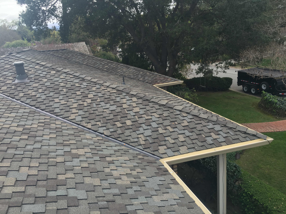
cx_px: 143
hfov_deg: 61.7
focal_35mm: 29
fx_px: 240
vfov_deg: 48.2
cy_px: 107
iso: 25
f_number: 2.2
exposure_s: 1/262
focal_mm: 4.15
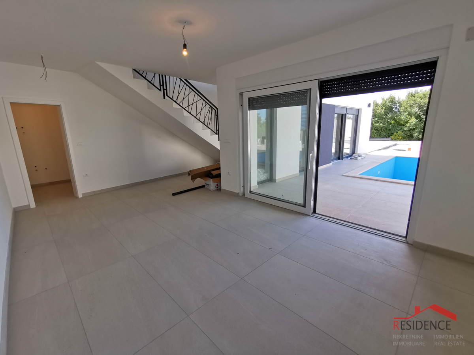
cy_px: 178
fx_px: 219
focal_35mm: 16
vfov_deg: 78.1
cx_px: 237
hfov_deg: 94.5
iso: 50
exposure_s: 1/107
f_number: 2.2
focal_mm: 2.35
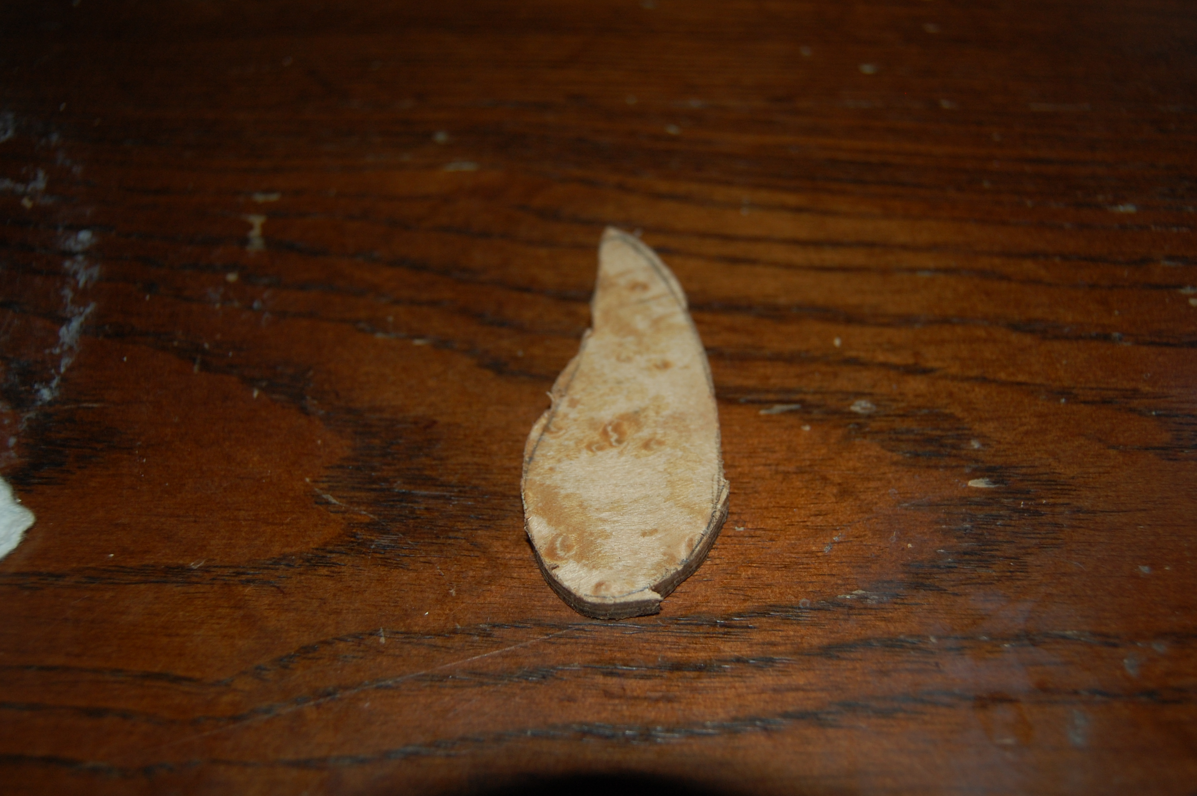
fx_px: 1296
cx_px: 598
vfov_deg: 34.1
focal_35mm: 39
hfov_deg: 49.6
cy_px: 398
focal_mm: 26
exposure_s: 1/60
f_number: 4.2
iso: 320
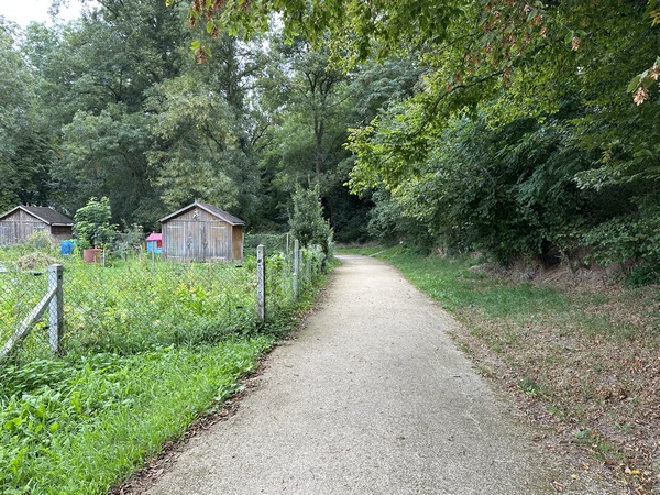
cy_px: 248
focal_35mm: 24
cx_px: 330
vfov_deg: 56.8
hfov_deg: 71.6
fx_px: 458
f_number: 1.78
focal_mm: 6.86
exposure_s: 1/131
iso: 64
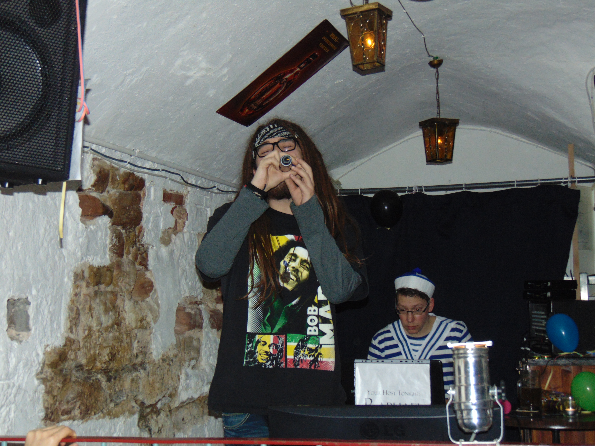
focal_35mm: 60
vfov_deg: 24.4
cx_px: 298
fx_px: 1031
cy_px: 223
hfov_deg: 32.2
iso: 500
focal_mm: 10.8
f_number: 3.6
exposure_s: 1/60
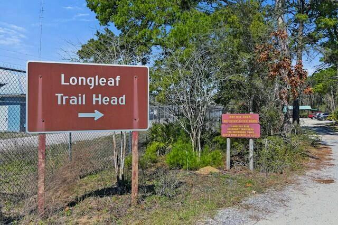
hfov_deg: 62.0
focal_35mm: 30
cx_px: 169
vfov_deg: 43.6
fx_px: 282
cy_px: 112
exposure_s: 1/1000
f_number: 8
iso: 400
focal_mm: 30
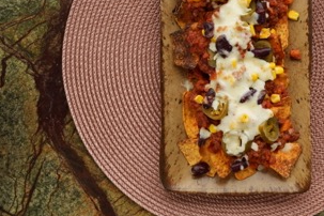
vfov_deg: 18.4
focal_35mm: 74
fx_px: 666
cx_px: 233
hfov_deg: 27.1
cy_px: 114
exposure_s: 1/640
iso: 200
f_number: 2.8
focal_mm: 35
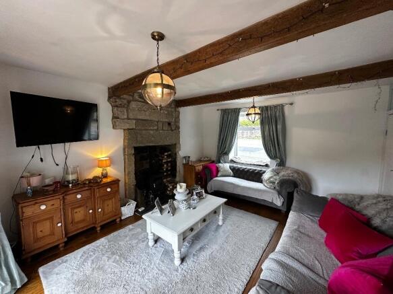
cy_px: 147
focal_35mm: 14
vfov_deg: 85.7
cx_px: 196
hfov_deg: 102.1
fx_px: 159
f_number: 2.2
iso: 200
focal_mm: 2.22
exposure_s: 1/100
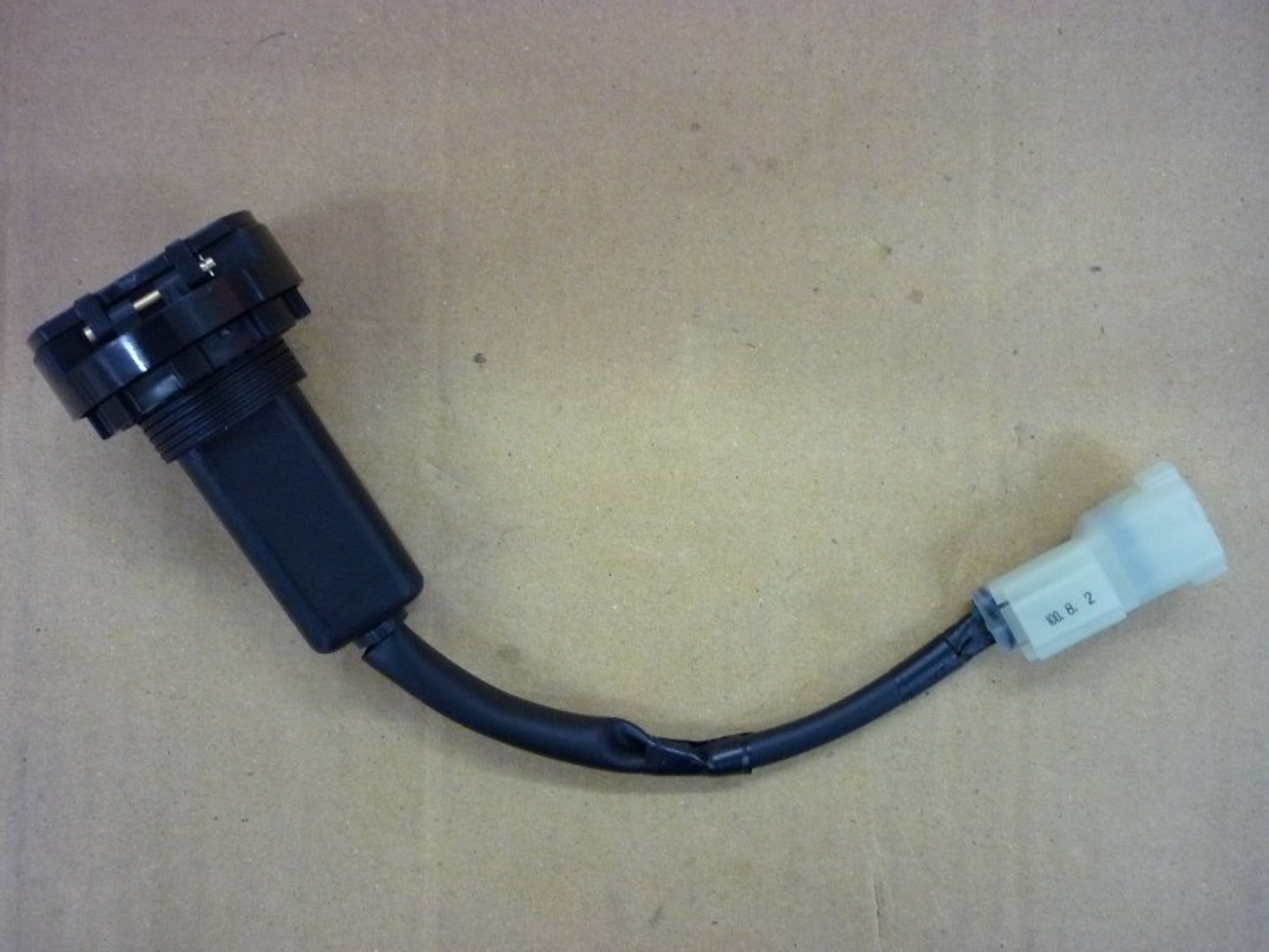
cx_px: 634
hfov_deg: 55.4
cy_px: 476
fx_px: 1210
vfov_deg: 42.9
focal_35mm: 33
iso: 400
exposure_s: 1/15
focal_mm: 5.5
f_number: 2.8
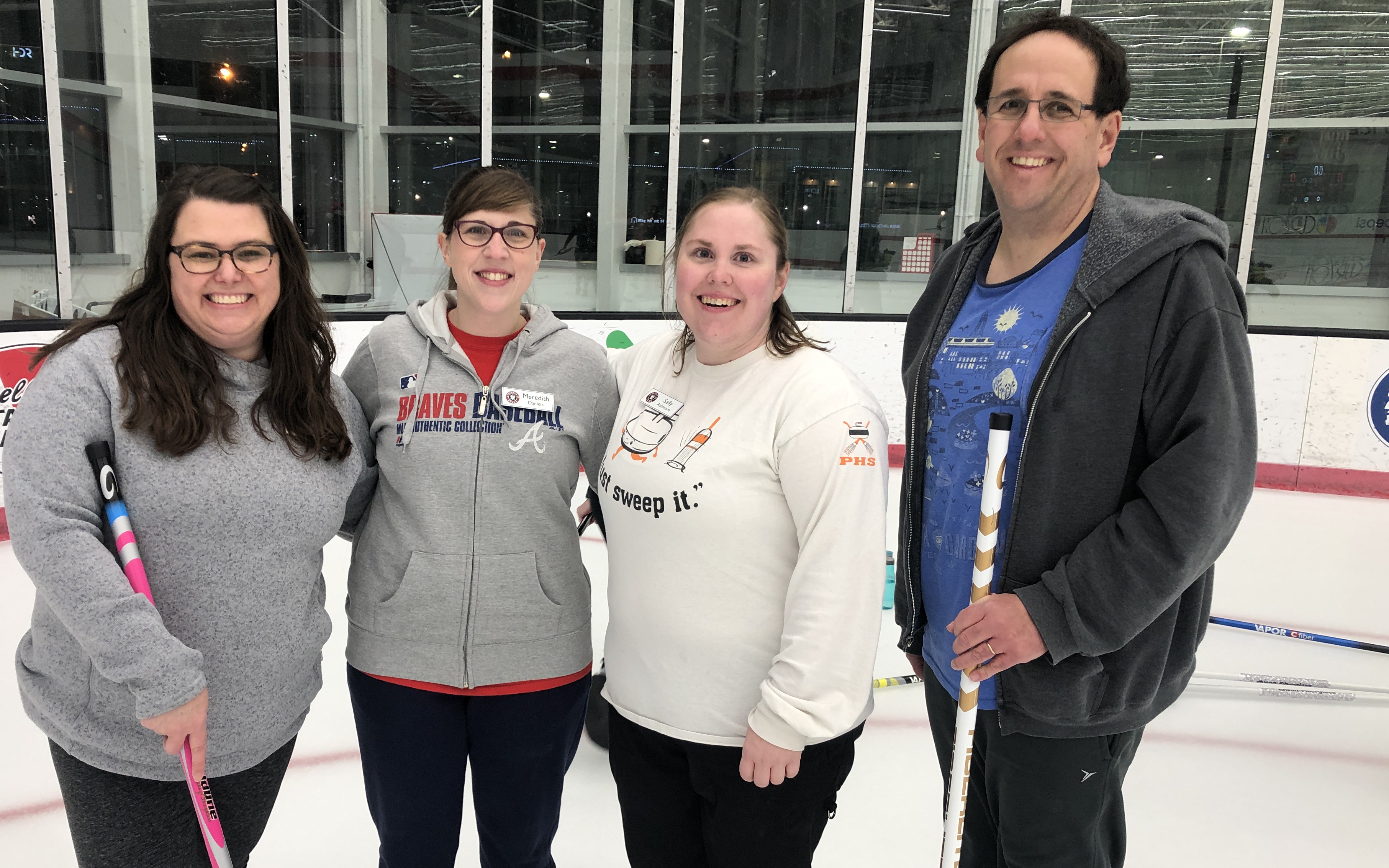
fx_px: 1249
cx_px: 622
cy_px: 501
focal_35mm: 33
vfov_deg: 38.2
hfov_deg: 58.0
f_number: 1.8
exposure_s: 1/75
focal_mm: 3.99
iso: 32
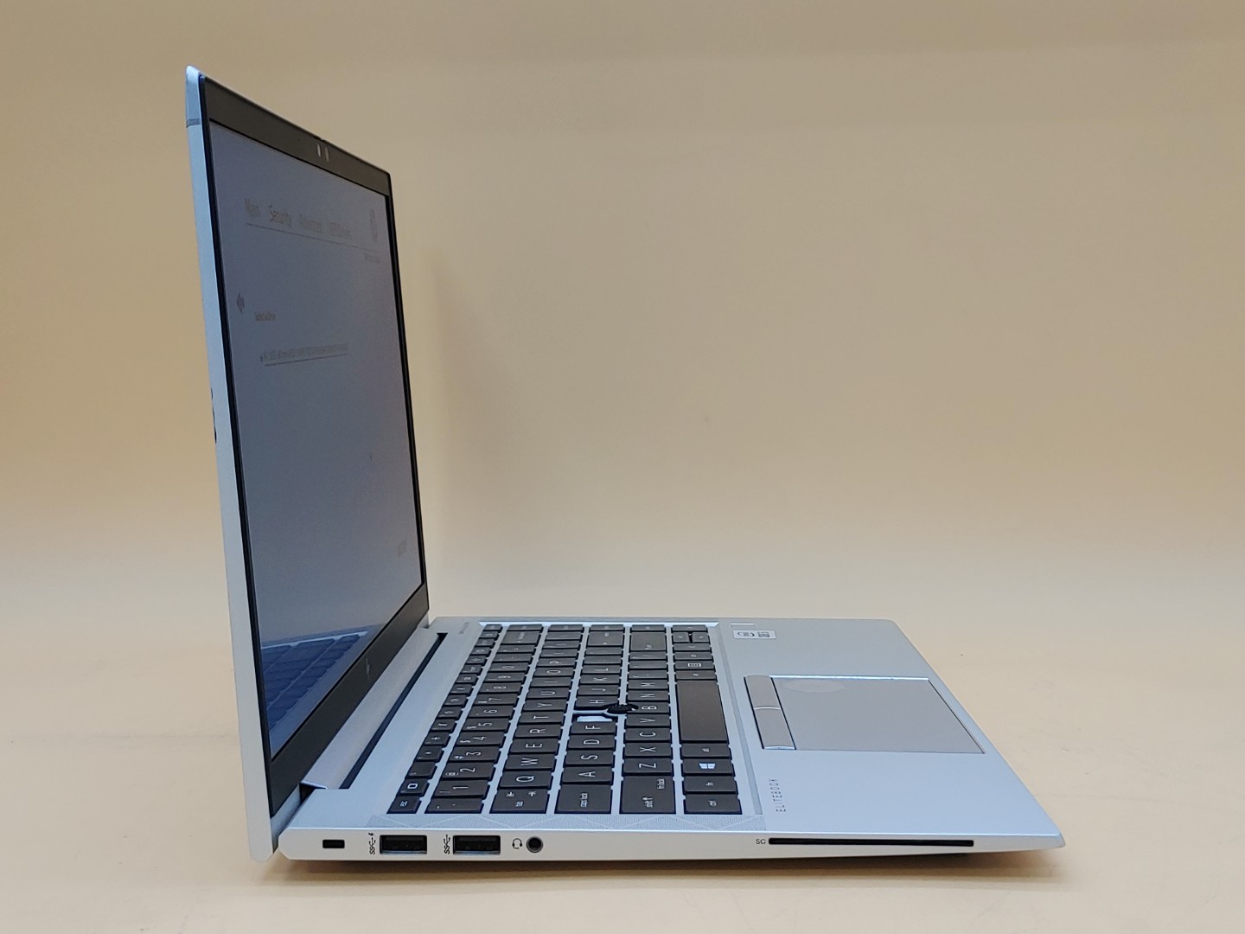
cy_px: 467
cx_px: 622
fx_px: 1583
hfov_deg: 42.9
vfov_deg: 32.9
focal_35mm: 44
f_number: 1.8
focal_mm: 4.36
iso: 50
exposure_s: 1/106
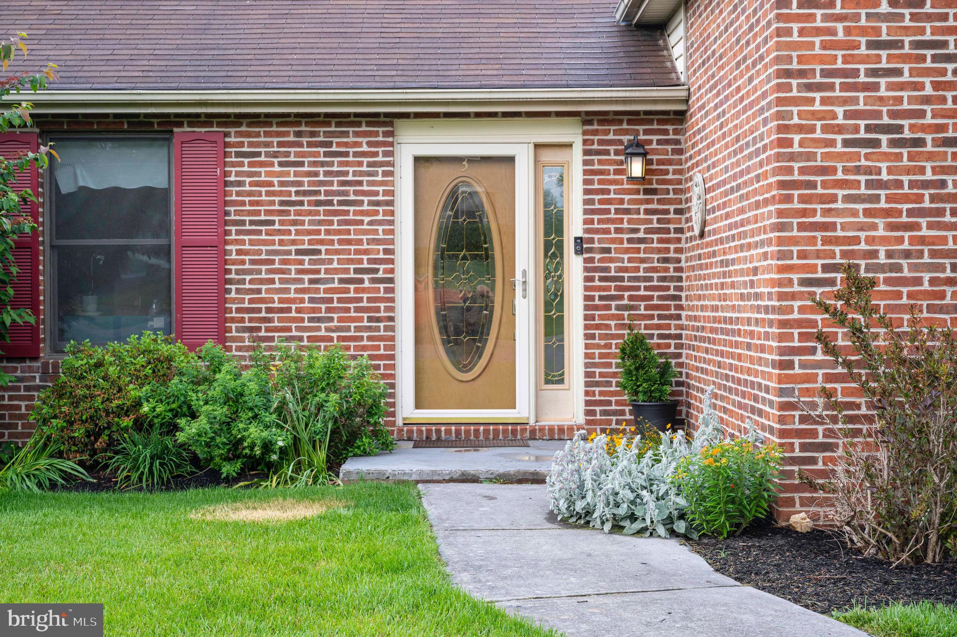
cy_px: 318
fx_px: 1514
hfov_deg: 35.1
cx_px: 478
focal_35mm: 57
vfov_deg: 23.7
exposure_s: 1/200
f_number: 8
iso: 640
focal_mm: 57
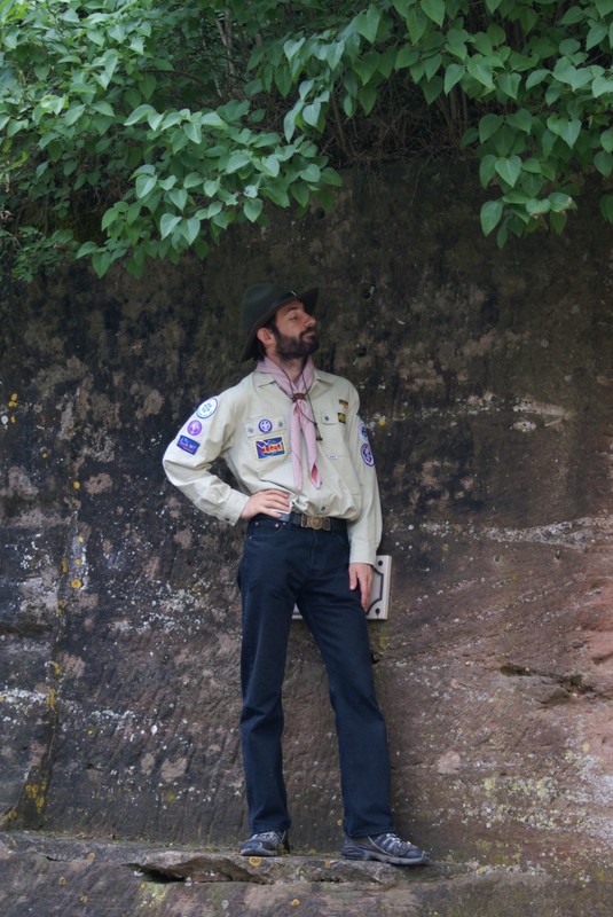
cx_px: 306
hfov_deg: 16.6
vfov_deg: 24.6
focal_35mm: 82
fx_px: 2102
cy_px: 458
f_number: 5.6
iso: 250
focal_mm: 55
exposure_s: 1/100
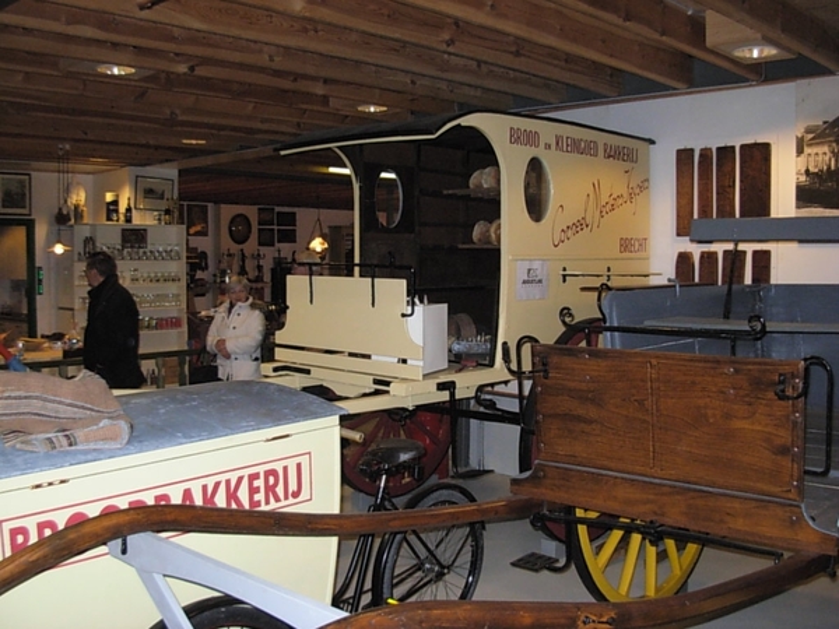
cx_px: 420
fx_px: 921
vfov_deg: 37.7
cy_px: 314
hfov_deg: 49.0
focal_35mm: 38
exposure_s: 1/152
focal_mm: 6.3
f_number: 2.9
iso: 377
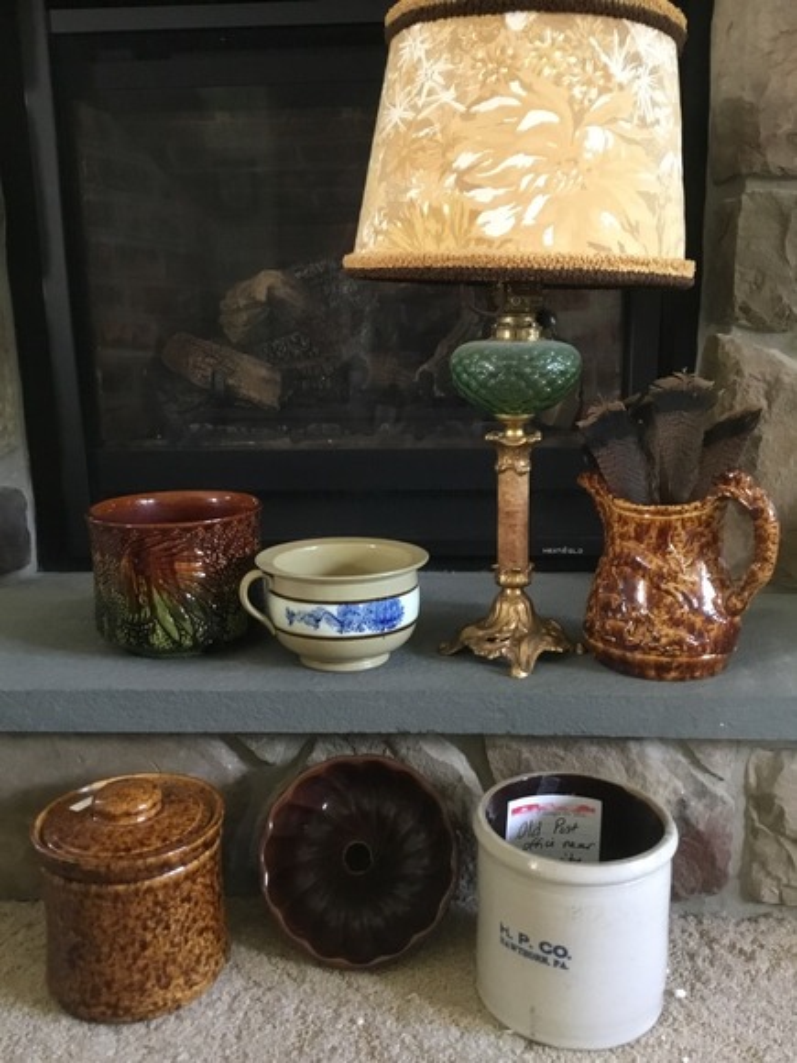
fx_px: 952
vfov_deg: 58.4
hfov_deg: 45.4
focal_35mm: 31
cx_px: 398
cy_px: 532
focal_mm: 3.3
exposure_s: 1/17
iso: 200
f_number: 2.4
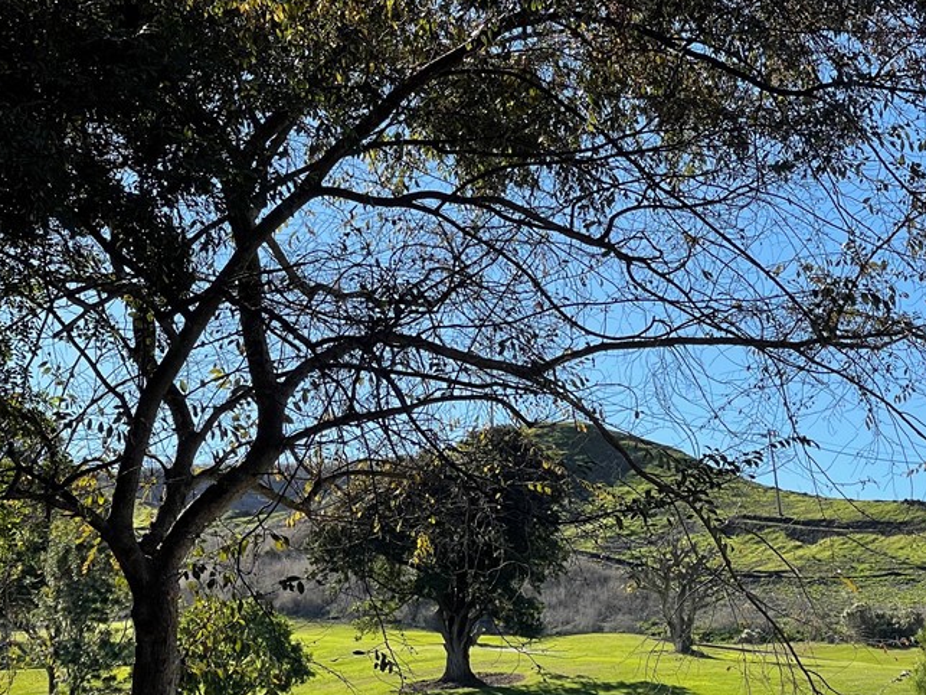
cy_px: 385
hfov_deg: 19.2
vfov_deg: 14.5
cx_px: 622
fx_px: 2728
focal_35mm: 102
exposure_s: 1/919
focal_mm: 7.5
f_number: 2.2
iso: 20
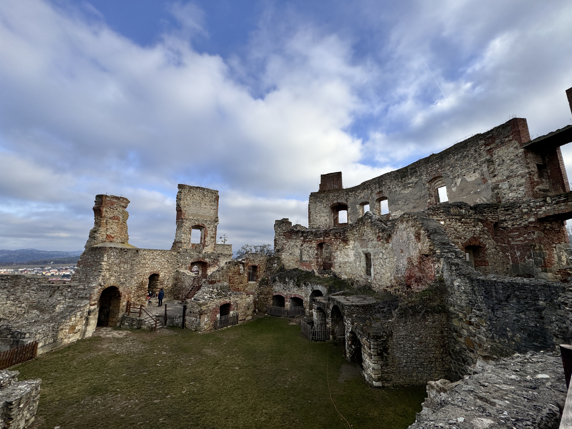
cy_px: 214
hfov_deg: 102.1
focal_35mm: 14
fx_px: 231
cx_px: 286
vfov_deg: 85.7
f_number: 2.2
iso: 50
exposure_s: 1/1672
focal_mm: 2.22
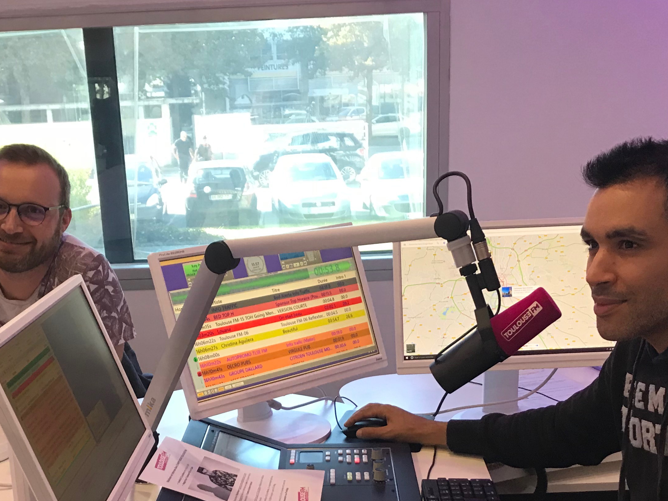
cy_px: 435
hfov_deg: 36.8
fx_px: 1003
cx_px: 302
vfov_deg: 27.2
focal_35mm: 52
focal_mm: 3.99
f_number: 1.8
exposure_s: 1/31
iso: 32
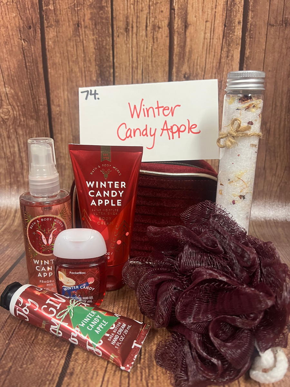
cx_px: 145
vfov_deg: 67.3
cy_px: 194
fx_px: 290
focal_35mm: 26
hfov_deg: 53.1
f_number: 1.5
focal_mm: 5.7
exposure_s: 1/60
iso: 250
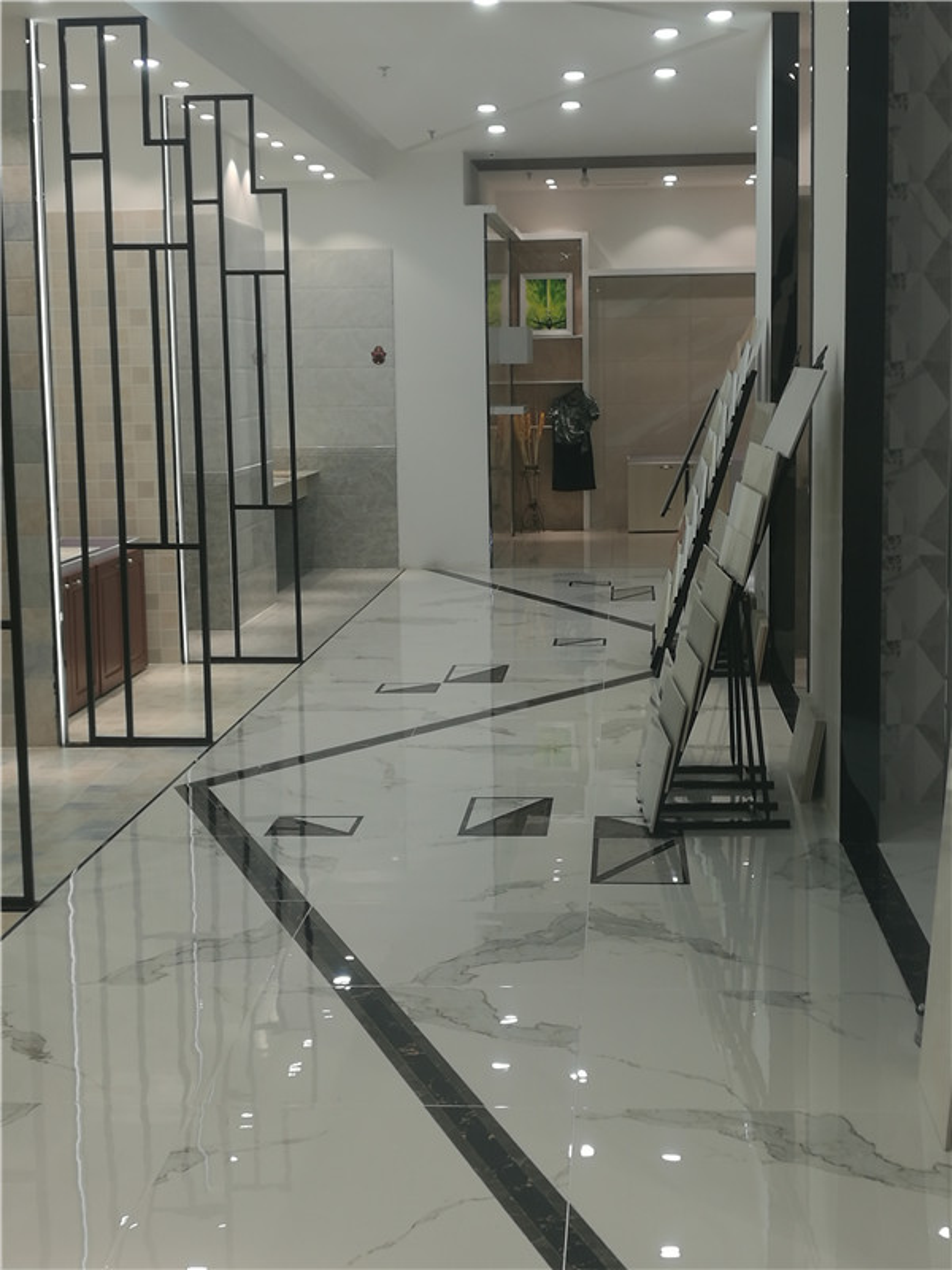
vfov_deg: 35.5
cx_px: 476
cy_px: 635
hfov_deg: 27.0
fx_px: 1980
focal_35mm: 54
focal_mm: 4.04
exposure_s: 1/50
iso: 64
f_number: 2
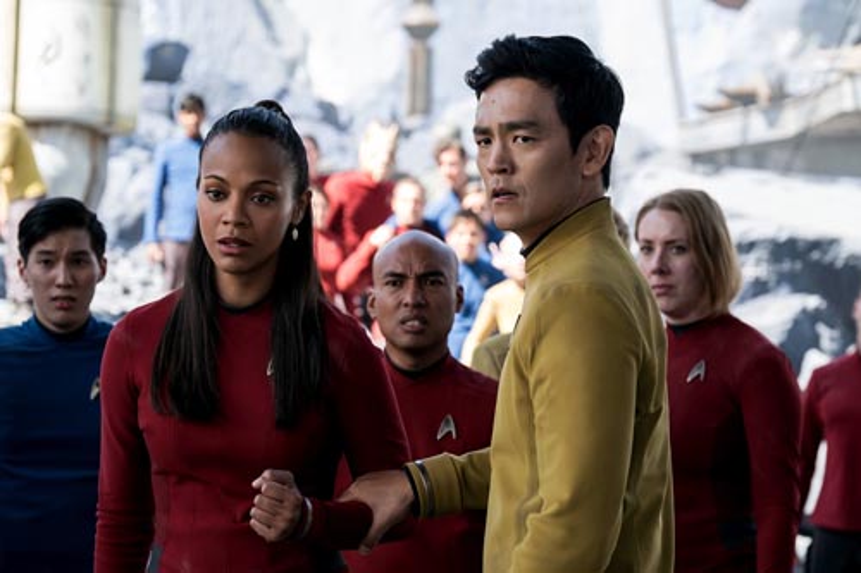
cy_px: 286
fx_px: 3132
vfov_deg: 10.5
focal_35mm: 131
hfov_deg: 15.7
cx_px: 430
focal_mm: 87.1
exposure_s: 1/250
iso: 400
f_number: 5
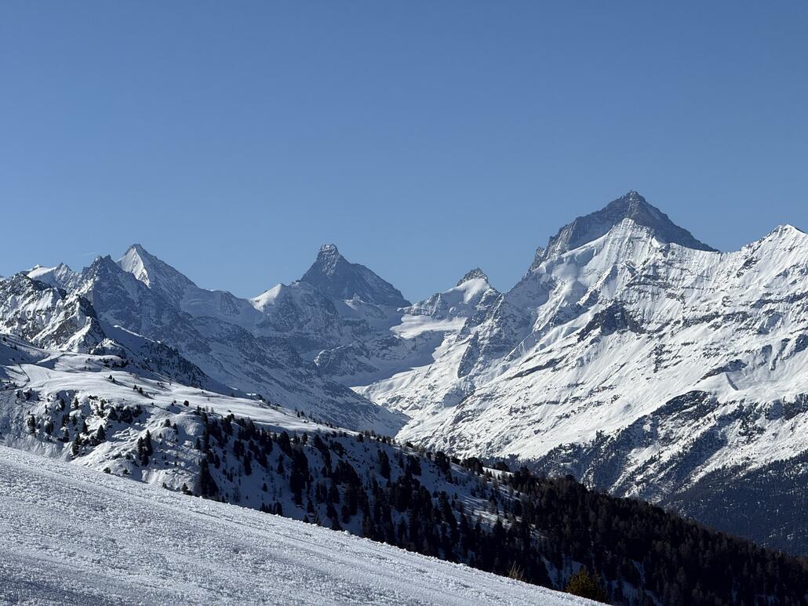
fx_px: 2802
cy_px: 303
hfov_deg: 16.4
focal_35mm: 120
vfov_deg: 12.4
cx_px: 404
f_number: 2.8
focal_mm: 15.66
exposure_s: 1/3058
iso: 40
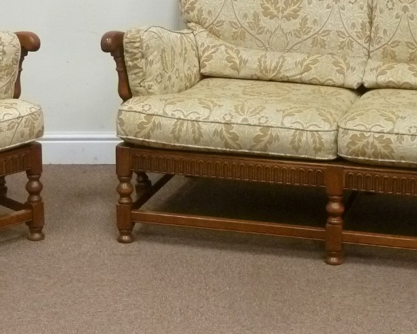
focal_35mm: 101
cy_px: 67
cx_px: 162
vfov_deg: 15.2
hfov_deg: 19.0
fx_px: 1247
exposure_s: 1/15
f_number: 3.7
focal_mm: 7.3
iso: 400
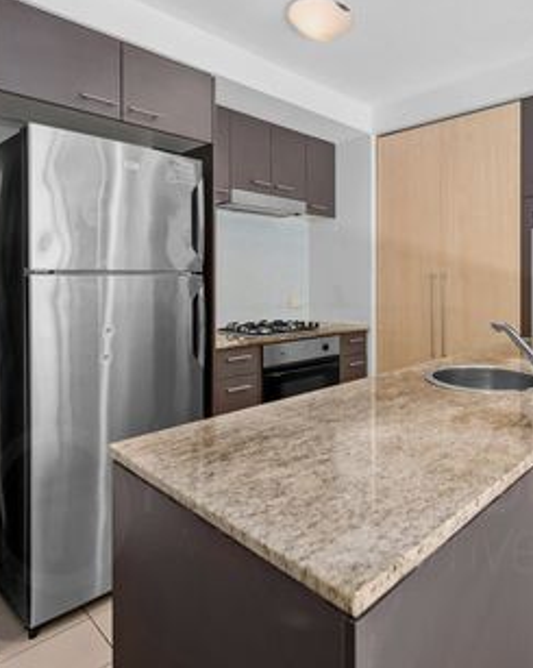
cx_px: 392
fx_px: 454
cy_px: 330
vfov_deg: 72.6
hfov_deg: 58.1
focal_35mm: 23
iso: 100
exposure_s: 1/4
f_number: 8
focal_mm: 16
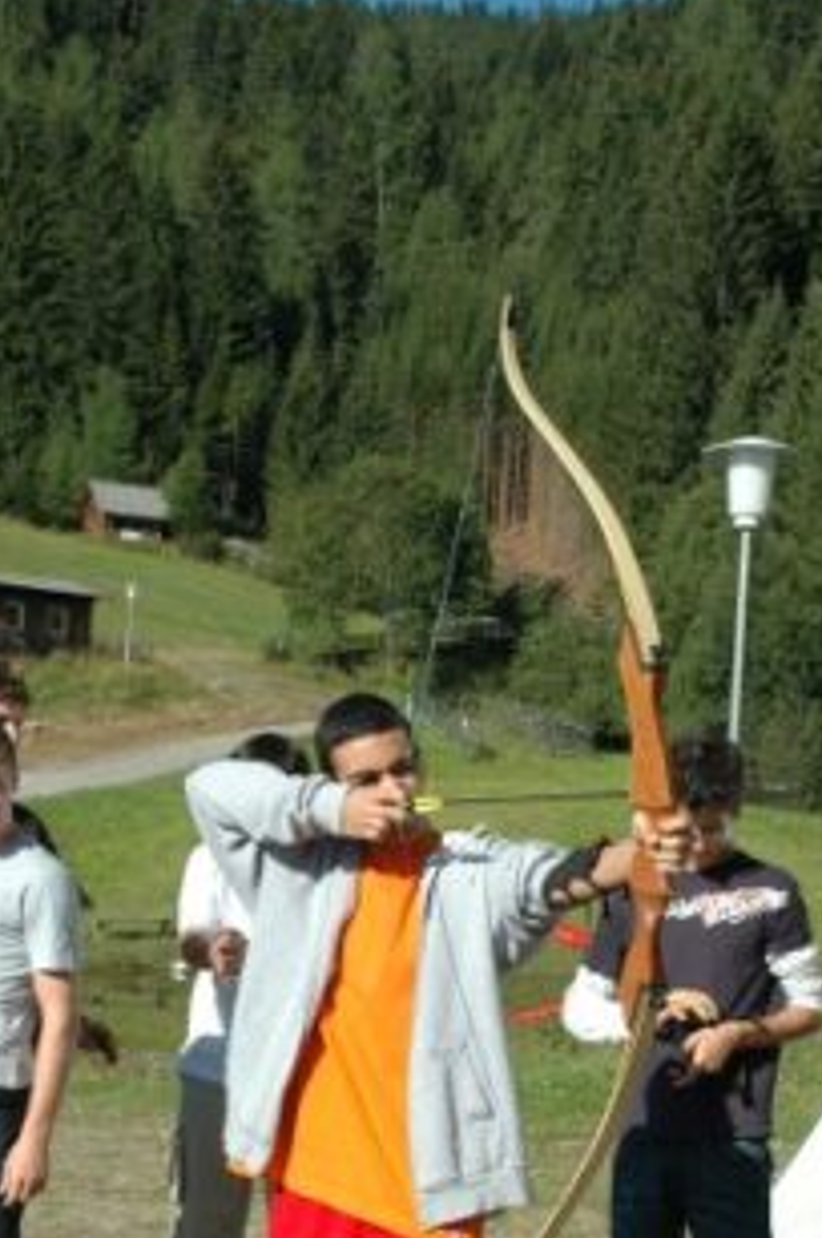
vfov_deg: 27.5
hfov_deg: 18.7
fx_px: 2498
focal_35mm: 73
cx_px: 409
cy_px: 919
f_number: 10
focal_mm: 31
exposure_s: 1/400
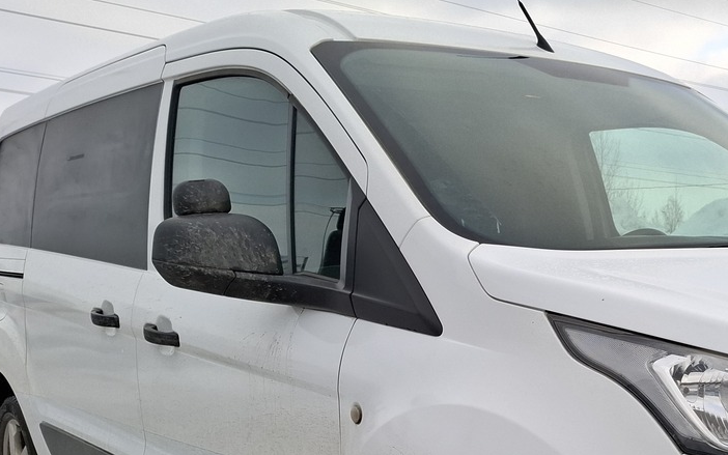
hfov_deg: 37.7
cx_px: 654
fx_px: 992
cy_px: 437
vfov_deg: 24.8
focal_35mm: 50
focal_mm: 5.54
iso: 50
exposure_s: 1/612
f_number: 1.8
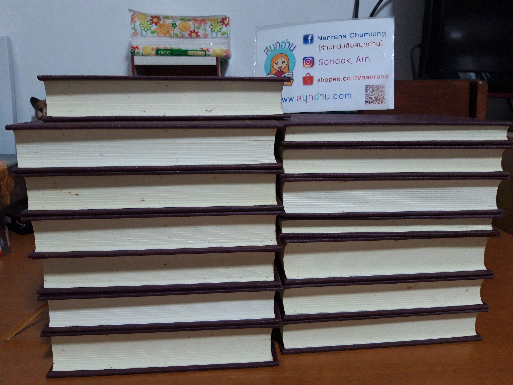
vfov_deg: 53.1
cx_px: 256
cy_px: 192
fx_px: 385
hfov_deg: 67.3
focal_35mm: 26
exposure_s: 1/25
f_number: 1.7
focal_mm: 3.93
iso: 250
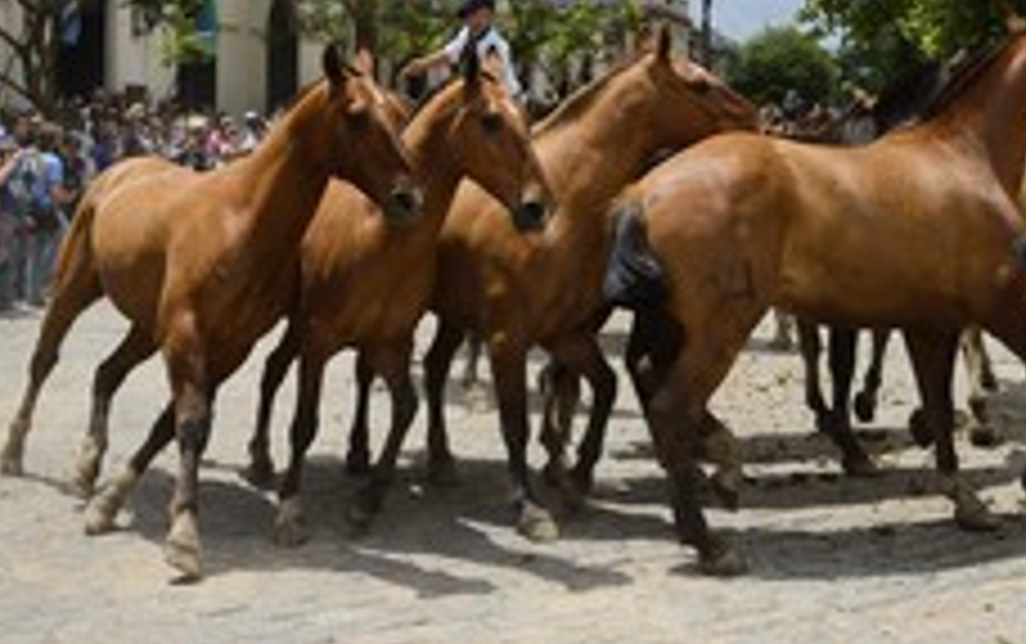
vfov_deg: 21.2
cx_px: 554
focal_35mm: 60
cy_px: 54
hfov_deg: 34.0
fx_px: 1679
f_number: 13
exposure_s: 1/500
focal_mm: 32
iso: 400
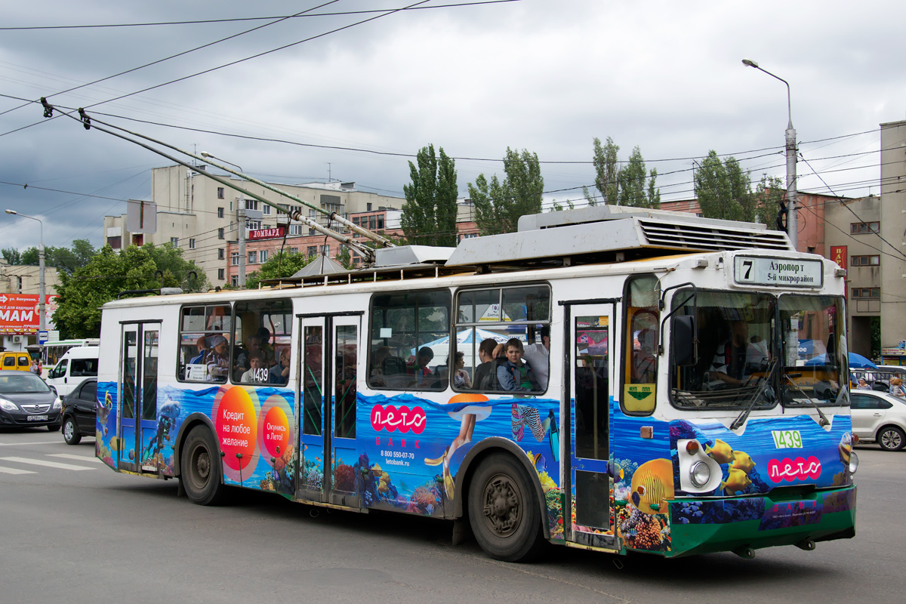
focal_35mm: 48
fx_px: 1208
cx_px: 453
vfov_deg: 28.1
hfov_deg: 41.1
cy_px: 302
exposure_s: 1/640
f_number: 6.3
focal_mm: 32
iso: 200
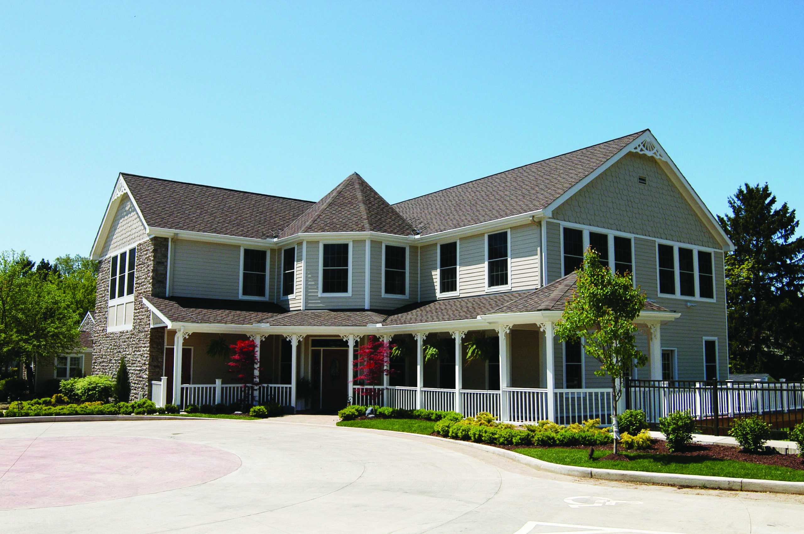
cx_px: 402
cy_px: 267
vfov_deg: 41.6
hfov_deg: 59.5
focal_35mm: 32
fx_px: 703
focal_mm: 21
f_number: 10
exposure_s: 1/350
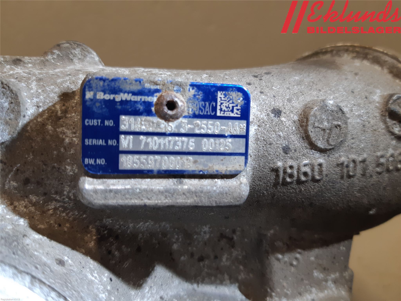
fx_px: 301
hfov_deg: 67.3
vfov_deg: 53.1
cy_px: 150
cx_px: 200
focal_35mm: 26
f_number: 1.7
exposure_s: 1/50
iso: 80
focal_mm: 3.93
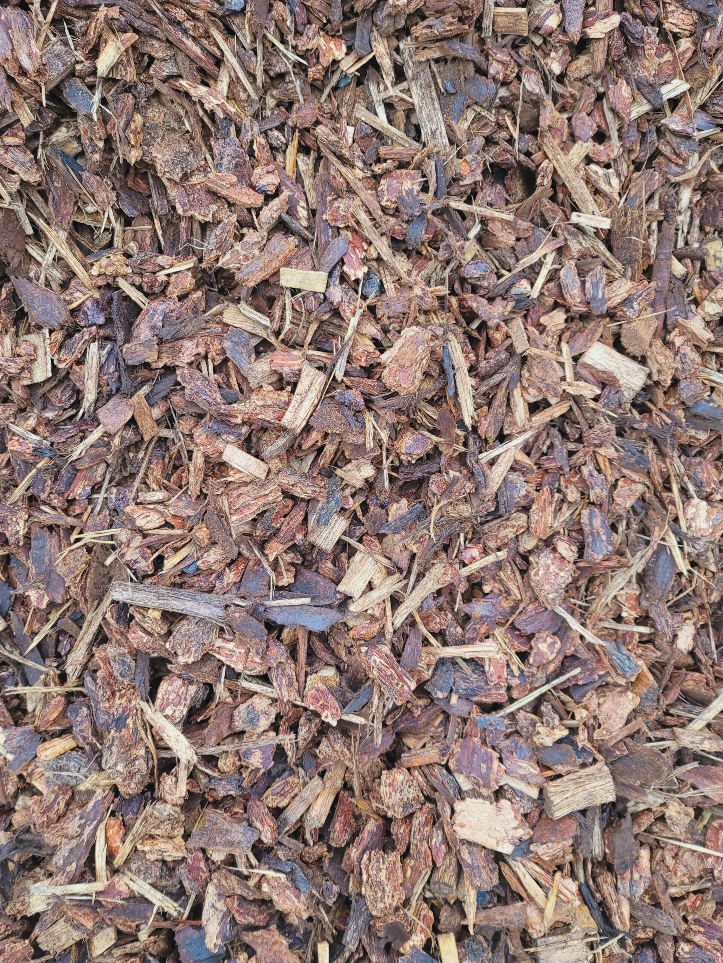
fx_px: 696
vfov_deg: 69.4
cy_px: 482
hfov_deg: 54.9
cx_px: 362
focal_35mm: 25
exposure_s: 1/120
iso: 100
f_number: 1.8
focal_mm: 7
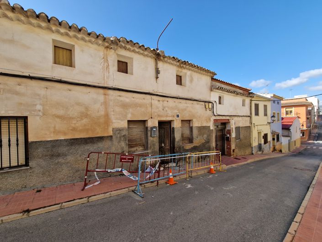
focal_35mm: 13
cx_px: 161
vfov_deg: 89.9
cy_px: 121
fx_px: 121
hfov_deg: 106.2
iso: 50
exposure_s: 1/1116
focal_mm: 2.2
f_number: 2.2
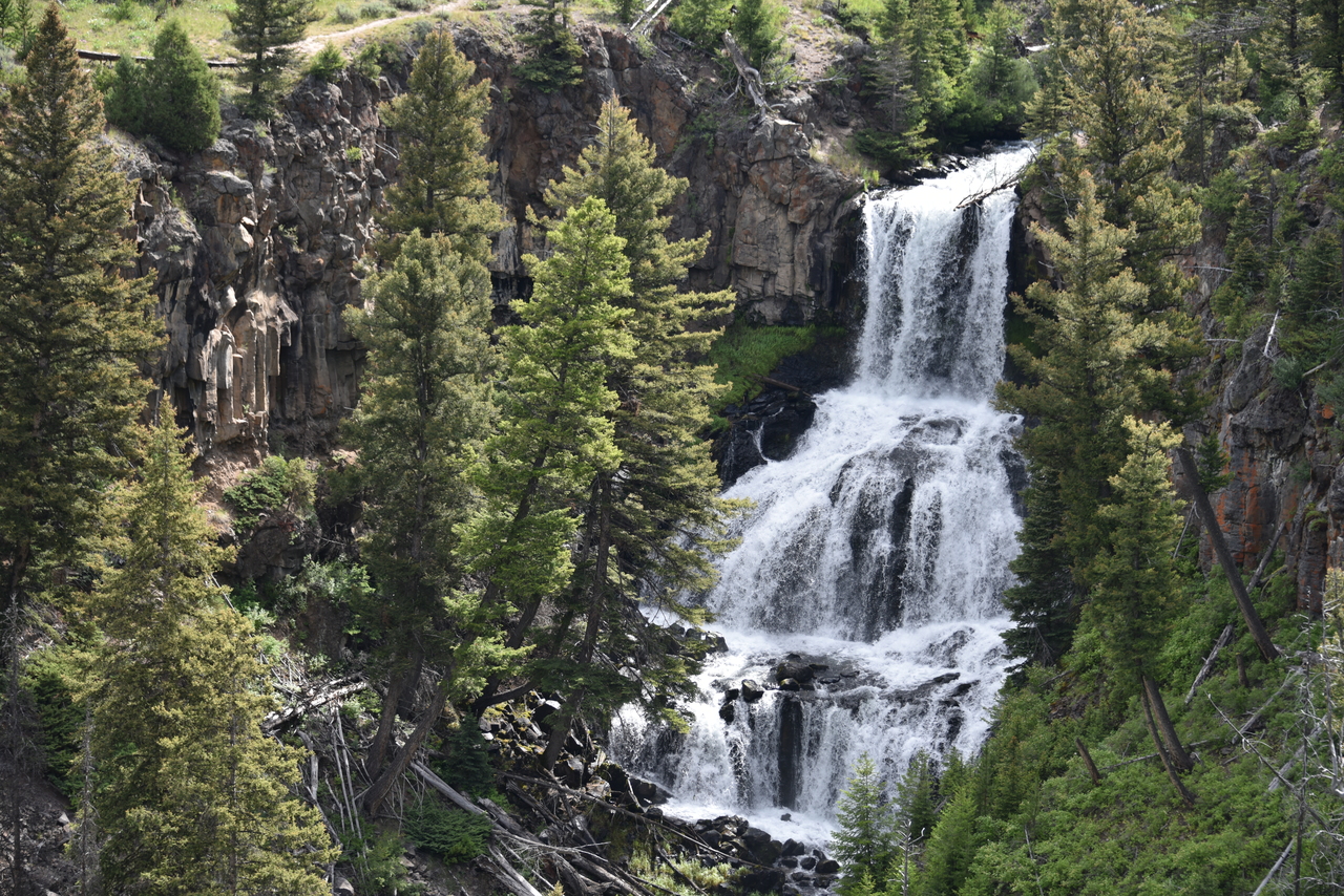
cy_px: 448
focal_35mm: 85
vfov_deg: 16.1
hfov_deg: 23.9
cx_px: 672
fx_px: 3174
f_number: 5.6
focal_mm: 85
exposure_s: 1/200
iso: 100
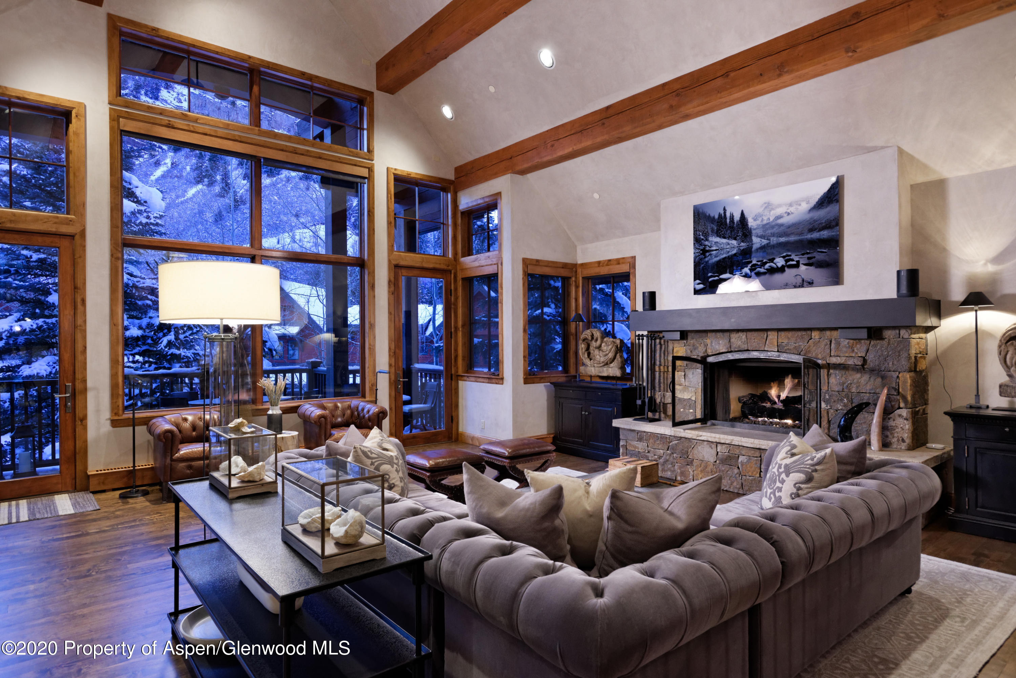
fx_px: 565
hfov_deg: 84.0
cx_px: 508
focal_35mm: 20
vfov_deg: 62.0
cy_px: 339
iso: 1000
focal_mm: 20
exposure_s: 1/6
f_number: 6.3
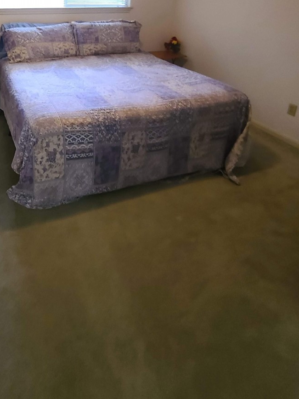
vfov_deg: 64.2
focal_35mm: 23
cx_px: 64
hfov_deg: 55.2
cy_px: 56
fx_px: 265
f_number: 2.2
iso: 400
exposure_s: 1/30
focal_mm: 2.2
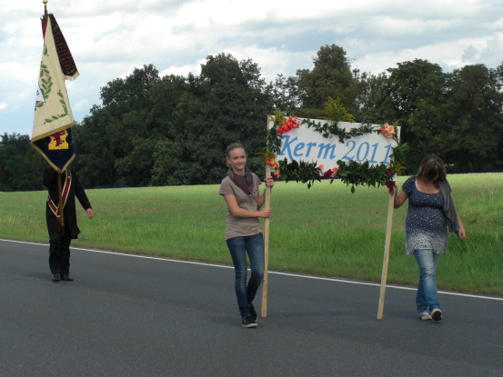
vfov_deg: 11.2
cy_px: 175
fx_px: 1918
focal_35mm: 132
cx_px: 227
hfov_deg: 14.9
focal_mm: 23.7
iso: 80
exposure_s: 1/320
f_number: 5.1
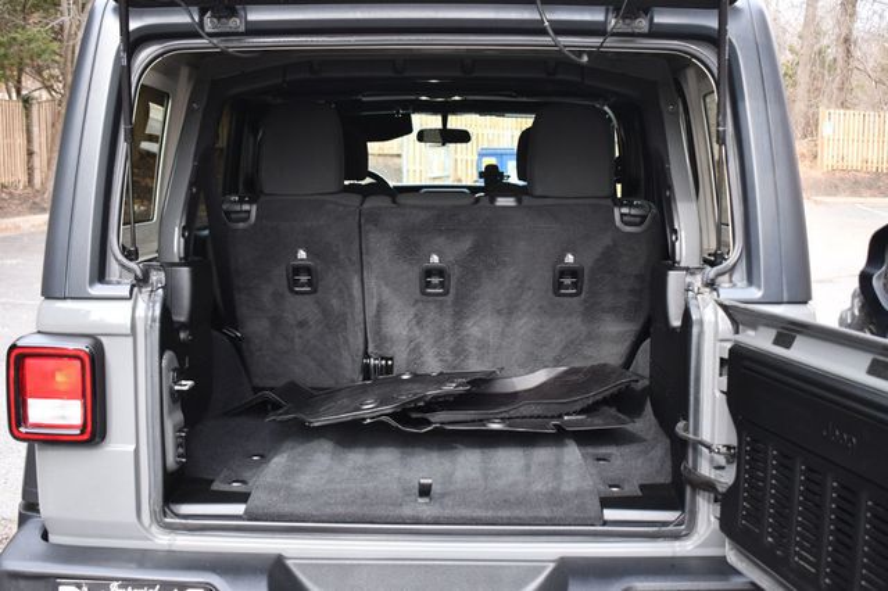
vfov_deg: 31.9
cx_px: 444
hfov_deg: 46.4
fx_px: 1035
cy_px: 296
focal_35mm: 42
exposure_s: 1/250
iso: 640
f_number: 4.2
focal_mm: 28
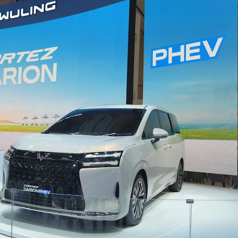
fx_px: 280
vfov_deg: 46.0
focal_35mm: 36
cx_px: 92
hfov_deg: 45.7
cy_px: 119
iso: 400
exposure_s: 1/250
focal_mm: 28
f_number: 6.3
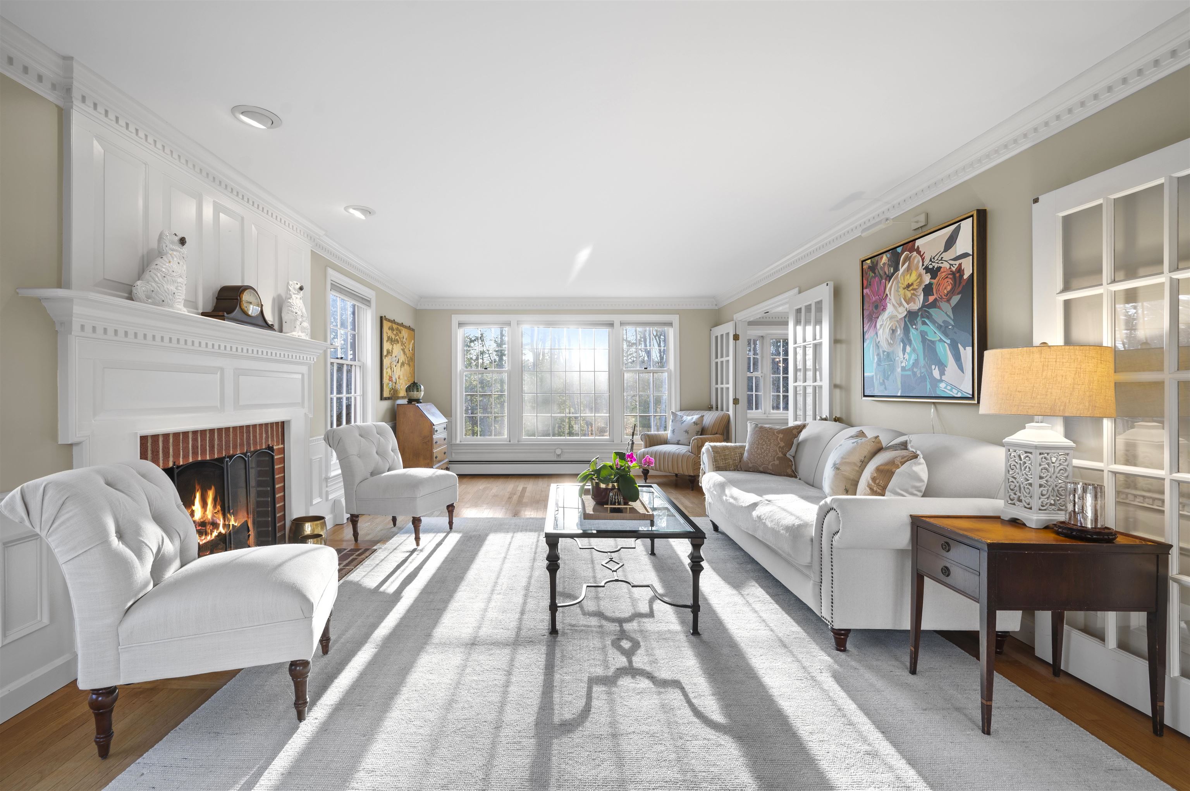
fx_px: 495
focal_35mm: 15
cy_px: 396
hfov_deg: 100.4
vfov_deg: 77.2
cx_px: 595
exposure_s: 1
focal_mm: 15
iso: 250
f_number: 7.1
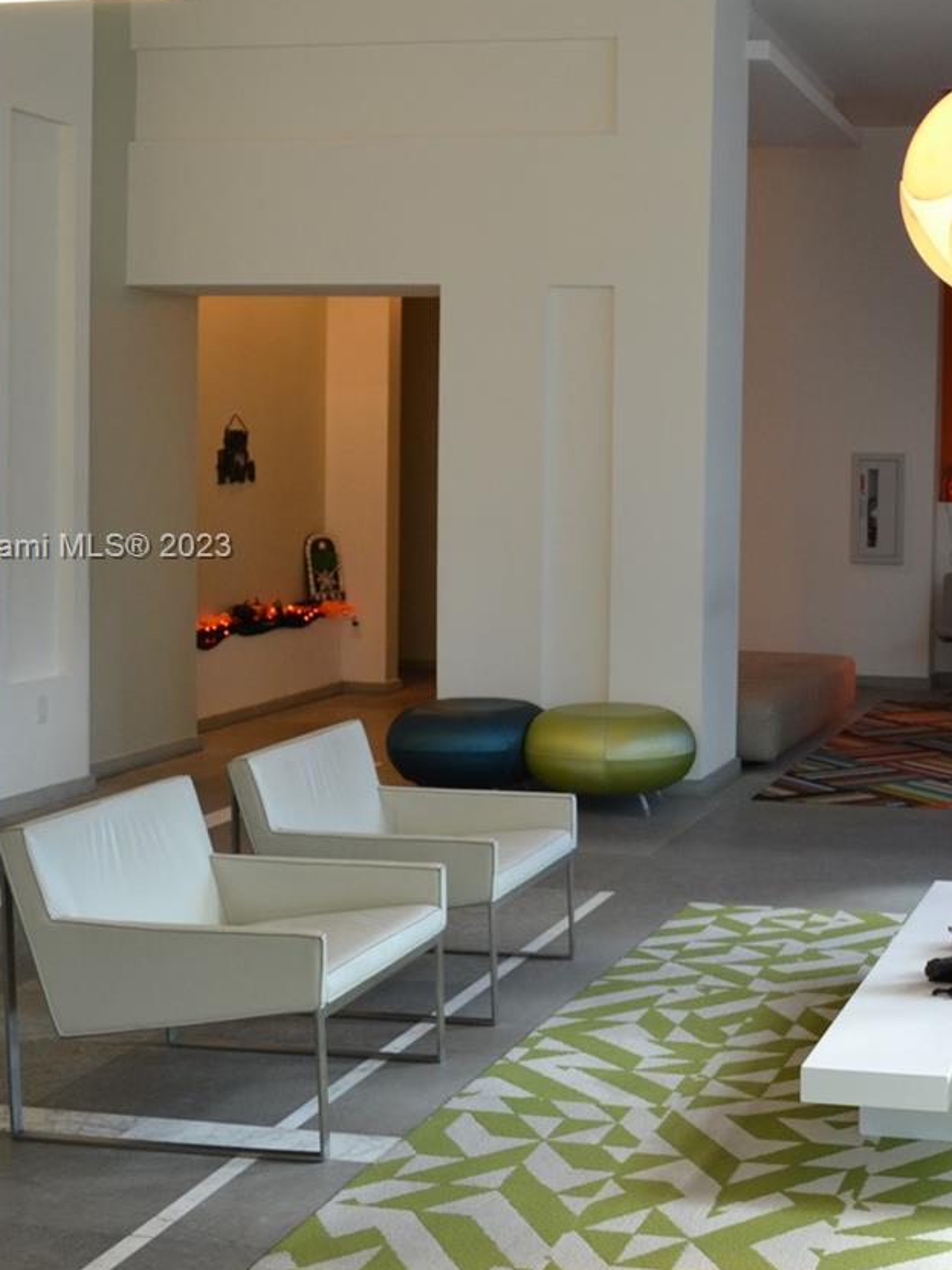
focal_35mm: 50
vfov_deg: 38.1
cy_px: 549
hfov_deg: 27.3
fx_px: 1834
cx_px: 966
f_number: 4.5
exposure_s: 1/80
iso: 400
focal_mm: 18
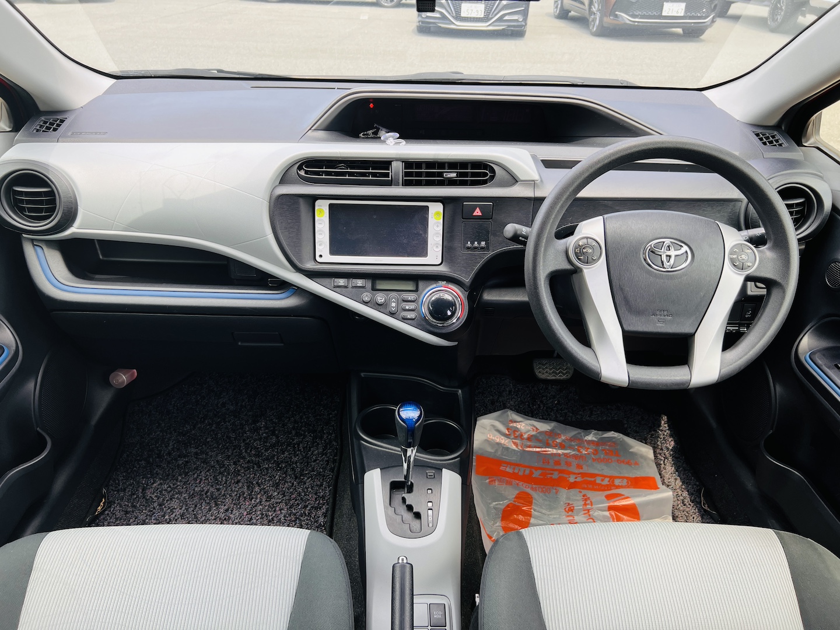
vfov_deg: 53.1
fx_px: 631
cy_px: 315
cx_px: 420
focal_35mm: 26
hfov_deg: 67.3
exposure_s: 1/224
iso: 40
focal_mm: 5.7
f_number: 1.5
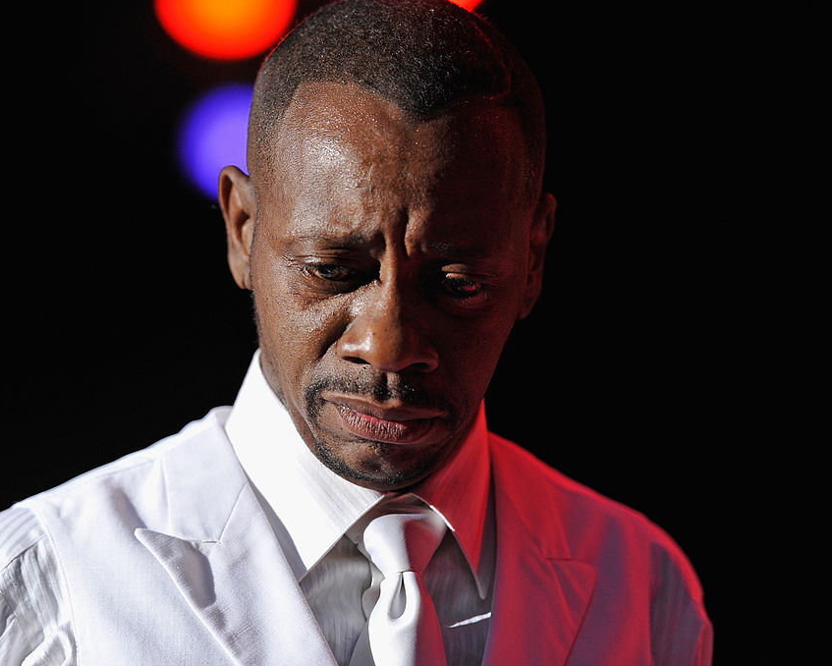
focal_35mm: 187
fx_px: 4606
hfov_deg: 10.3
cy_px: 333
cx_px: 342
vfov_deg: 8.3
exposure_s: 1/250
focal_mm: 165
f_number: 2.8
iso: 1250
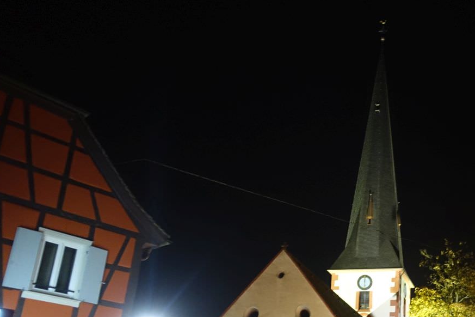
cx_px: 420
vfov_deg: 30.1
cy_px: 226
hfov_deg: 41.3
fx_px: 581
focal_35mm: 44
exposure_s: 1/13
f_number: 1.8
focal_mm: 8.8
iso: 800
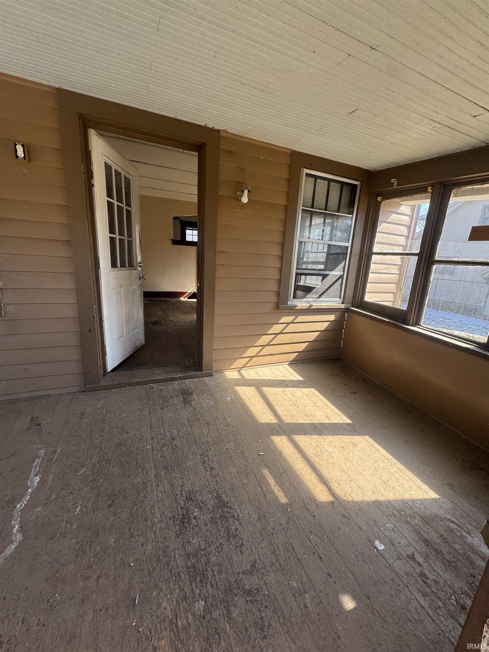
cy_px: 326
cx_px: 244
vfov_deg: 102.1
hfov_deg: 85.7
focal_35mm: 14
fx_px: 264
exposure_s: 1/233
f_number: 2.2
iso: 40
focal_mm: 2.22
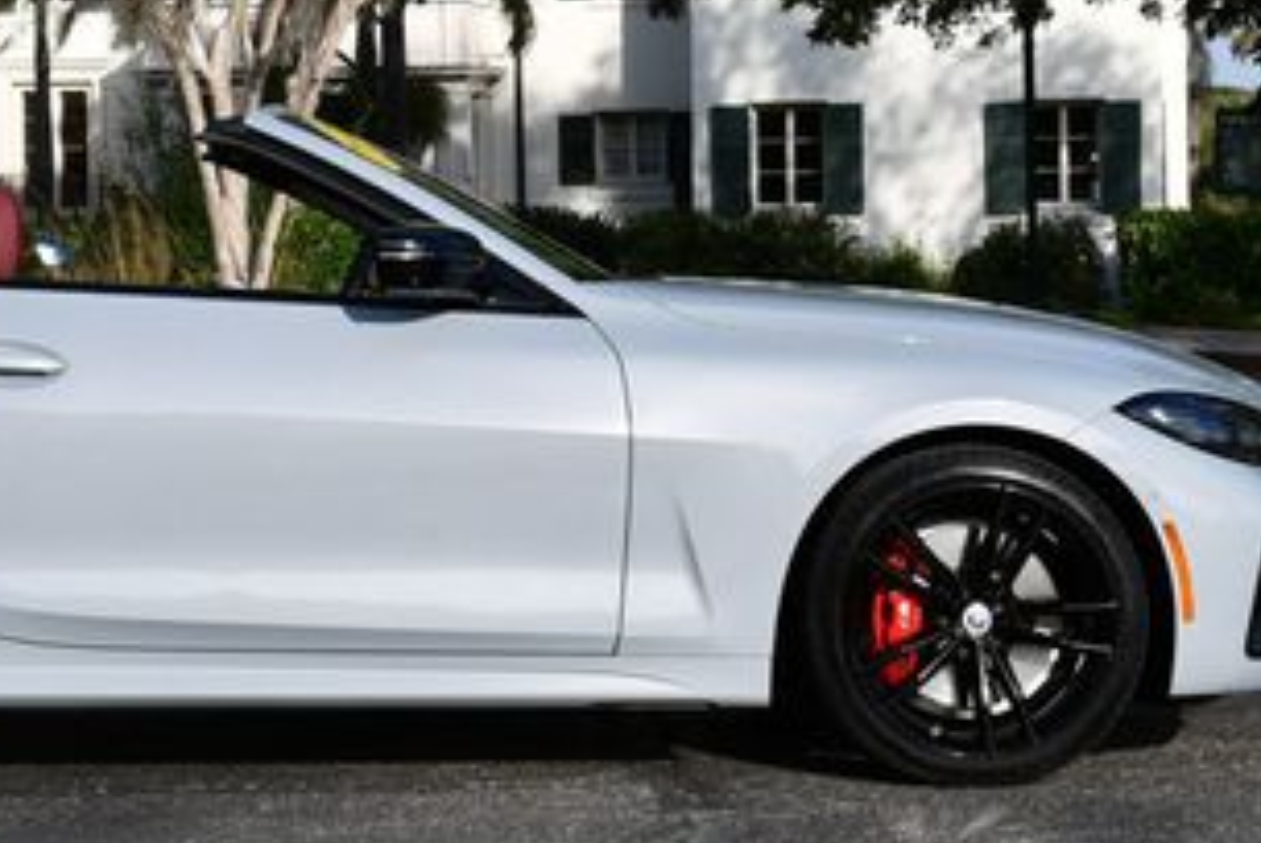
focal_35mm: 109
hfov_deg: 18.5
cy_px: 124
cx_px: 207
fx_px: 3822
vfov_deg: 12.5
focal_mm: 26
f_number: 8
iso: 100
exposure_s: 1/250
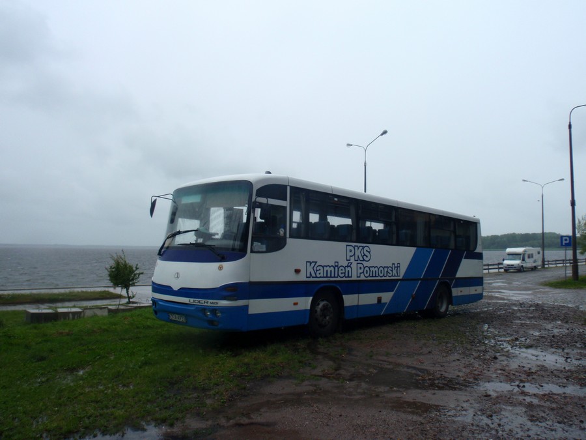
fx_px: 474
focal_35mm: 28
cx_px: 293
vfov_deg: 49.7
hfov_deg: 63.4
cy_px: 220
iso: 100
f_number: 8
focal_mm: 5
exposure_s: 1/60
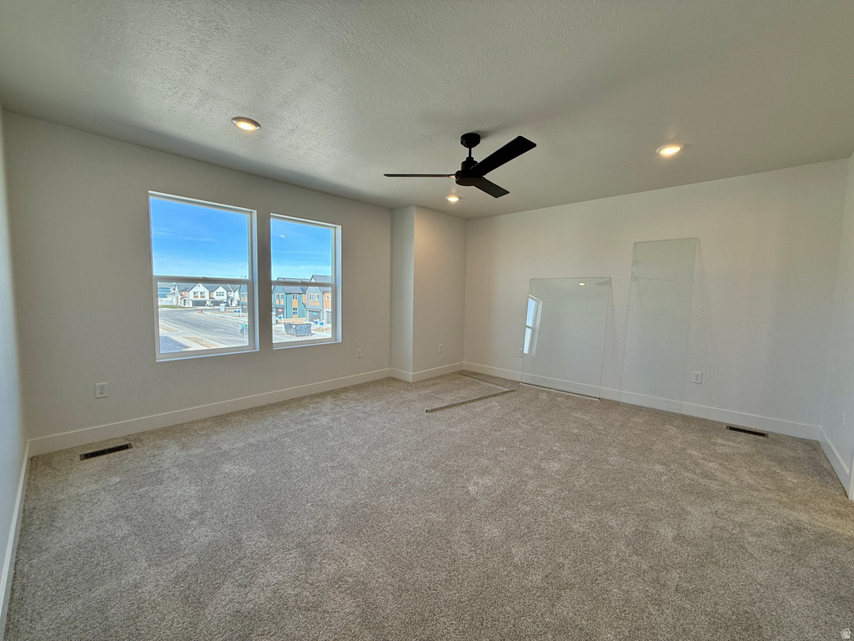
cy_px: 320
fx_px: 345
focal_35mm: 14
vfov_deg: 85.7
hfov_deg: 102.1
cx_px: 427
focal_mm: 2.22
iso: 64
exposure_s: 1/167
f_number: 2.2
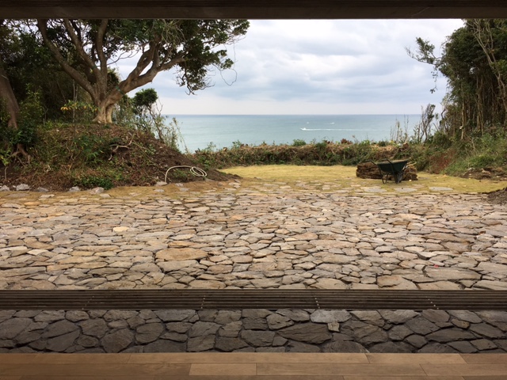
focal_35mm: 29
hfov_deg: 61.7
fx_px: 425
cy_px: 190
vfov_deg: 48.2
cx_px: 254
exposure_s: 1/469
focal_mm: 4.15
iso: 25
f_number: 2.2
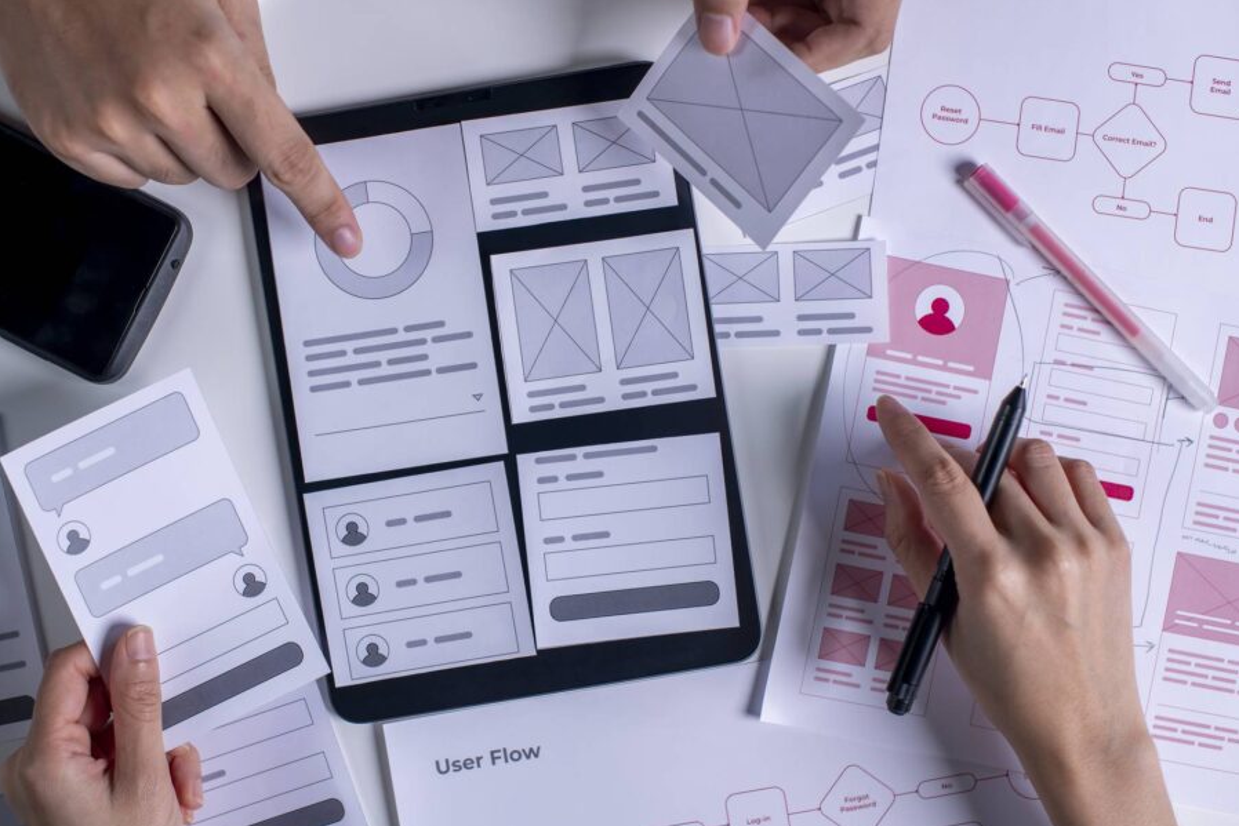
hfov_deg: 35.0
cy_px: 402
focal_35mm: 57
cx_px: 551
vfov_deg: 23.8
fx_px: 1962
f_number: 4
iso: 200
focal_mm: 50
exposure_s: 1/80
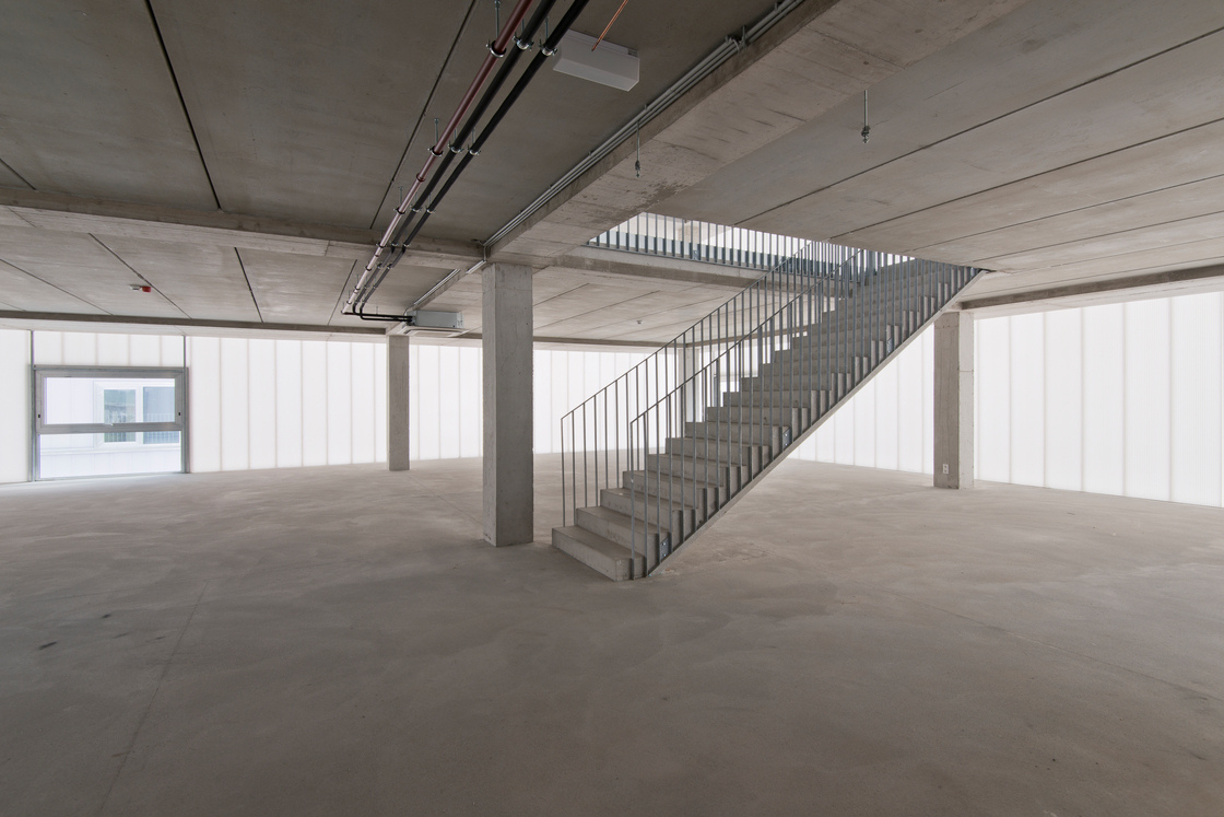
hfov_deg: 96.7
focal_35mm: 16
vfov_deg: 73.8
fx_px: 544
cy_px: 408
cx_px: 612
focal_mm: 16
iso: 100
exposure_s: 1/5
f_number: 13
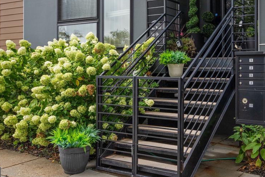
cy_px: 13
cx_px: 203
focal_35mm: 41
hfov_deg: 45.5
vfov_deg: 30.9
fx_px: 302
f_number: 8
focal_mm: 21
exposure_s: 1/500
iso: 500
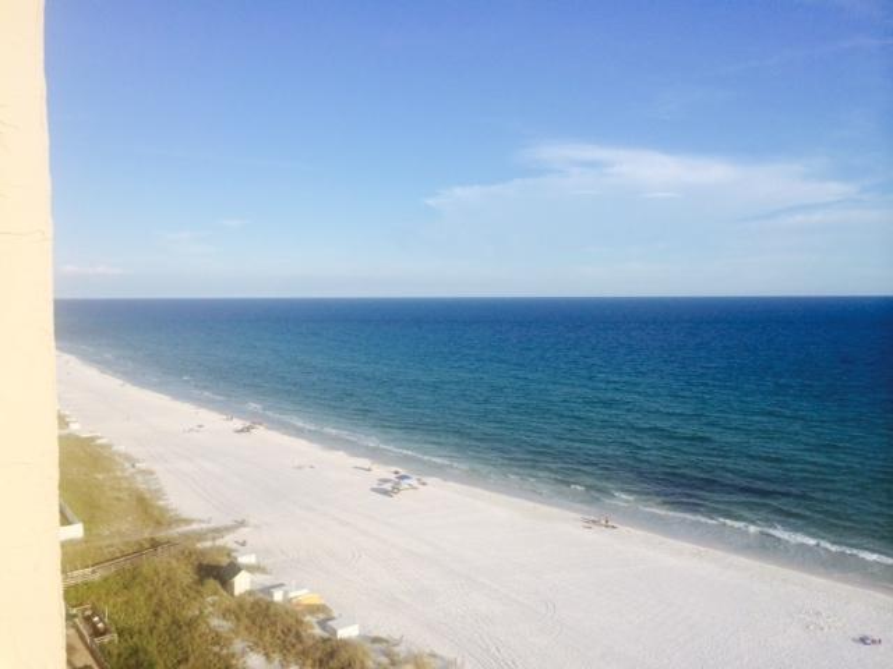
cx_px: 446
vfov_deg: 46.8
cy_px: 334
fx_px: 774
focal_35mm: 30
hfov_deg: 60.0
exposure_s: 1/2415
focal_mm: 4.12
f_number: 2.2
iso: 40
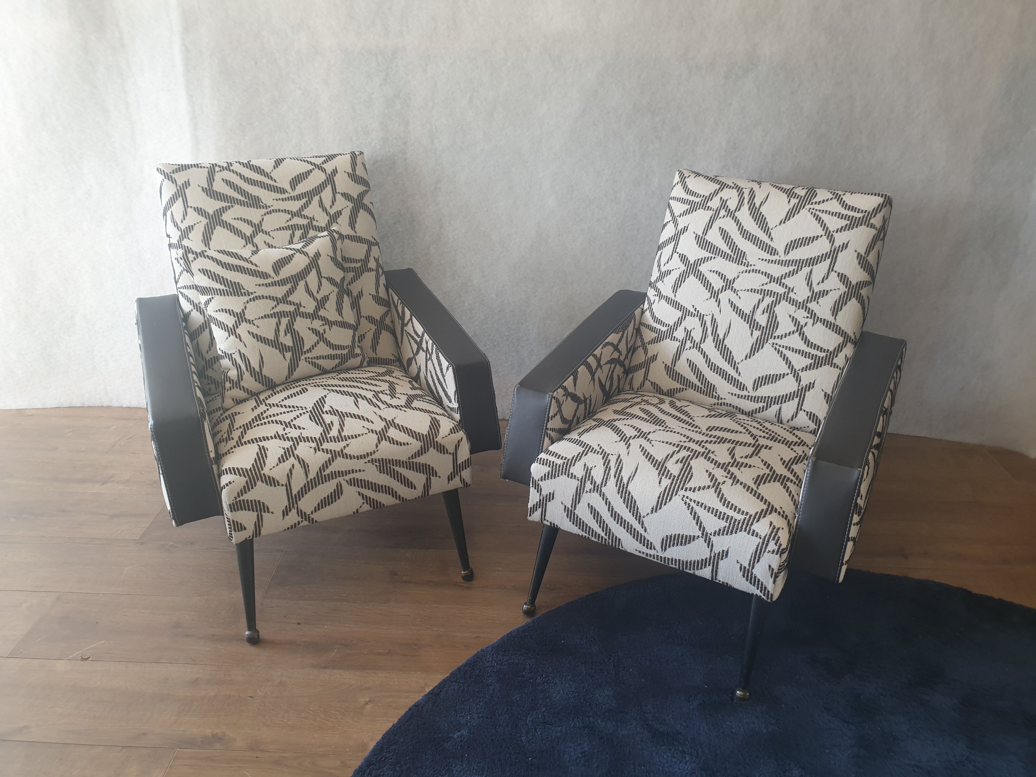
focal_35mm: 26
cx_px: 518
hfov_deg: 67.3
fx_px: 778
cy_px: 388
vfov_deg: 53.1
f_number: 2.4
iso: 64
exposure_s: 1/50
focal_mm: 4.3
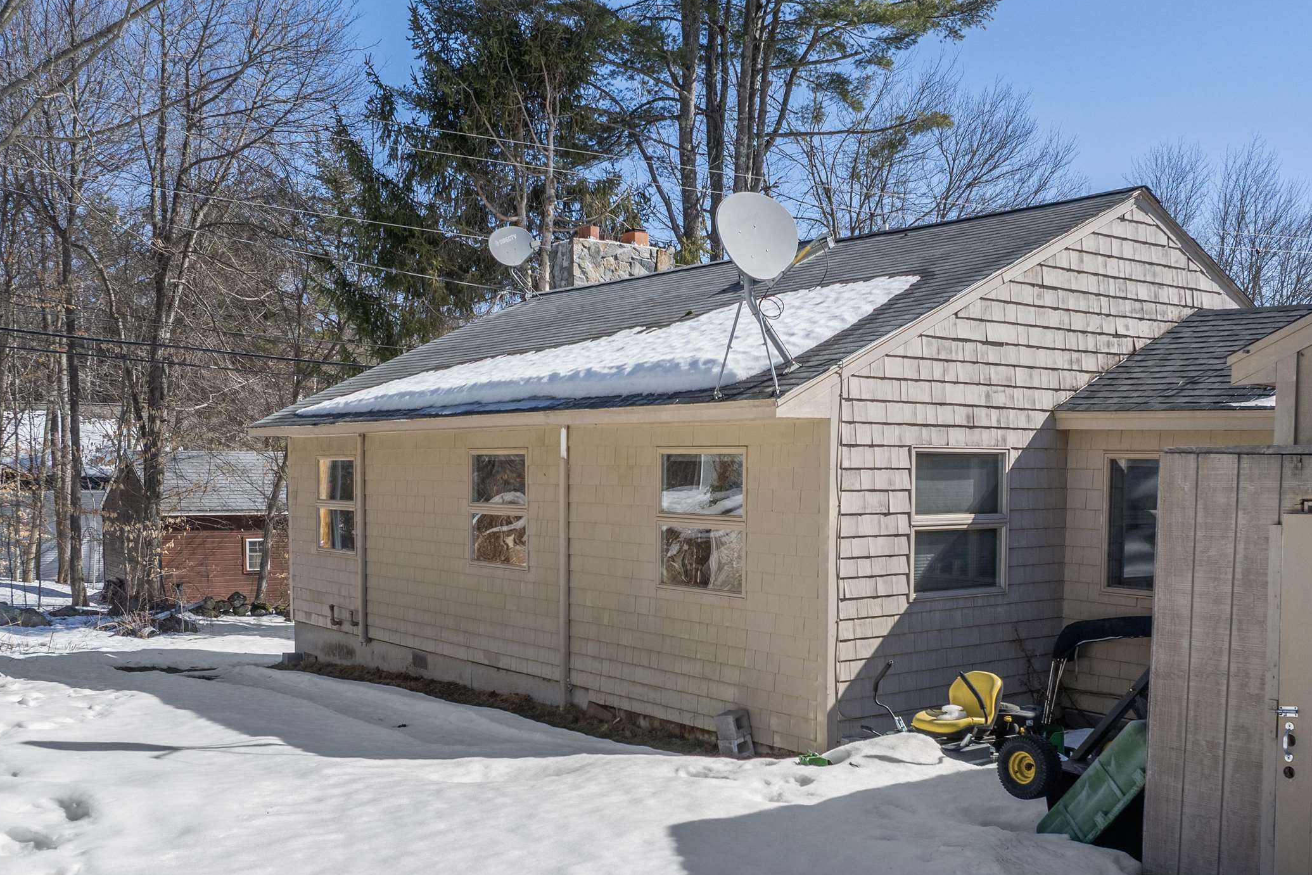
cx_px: 700
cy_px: 577
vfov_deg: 35.6
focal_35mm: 37
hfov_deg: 51.8
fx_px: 1348
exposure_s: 1/3200
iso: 130
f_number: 2.8
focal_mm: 12.29
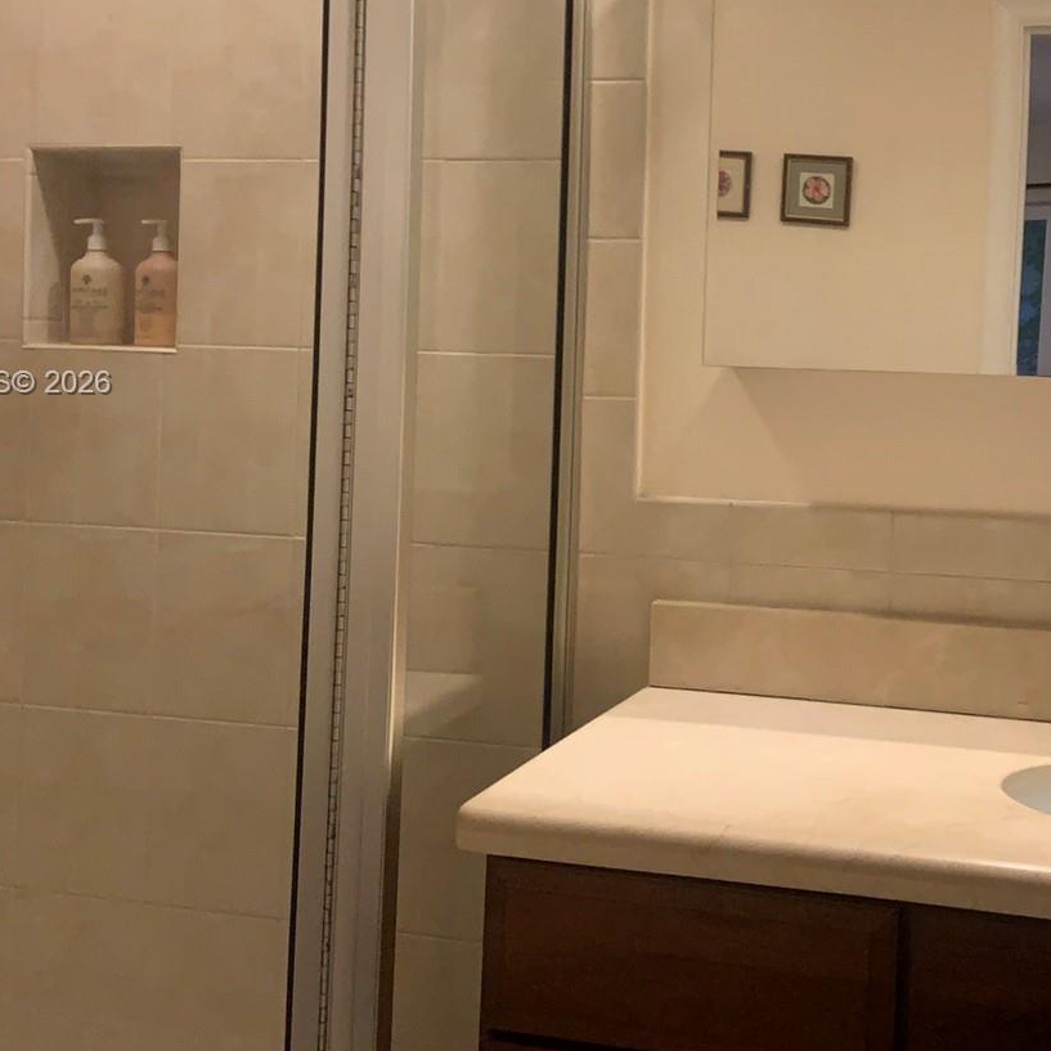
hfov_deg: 37.0
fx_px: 1546
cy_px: 385
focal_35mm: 45
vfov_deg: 37.3
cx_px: 740
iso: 250
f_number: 1.8
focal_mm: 4.25
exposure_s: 1/60
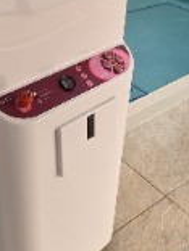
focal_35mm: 56
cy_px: 18
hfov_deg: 26.1
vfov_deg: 32.4
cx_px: 86
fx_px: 408
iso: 100
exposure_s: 1/180
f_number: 1.8
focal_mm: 5.4
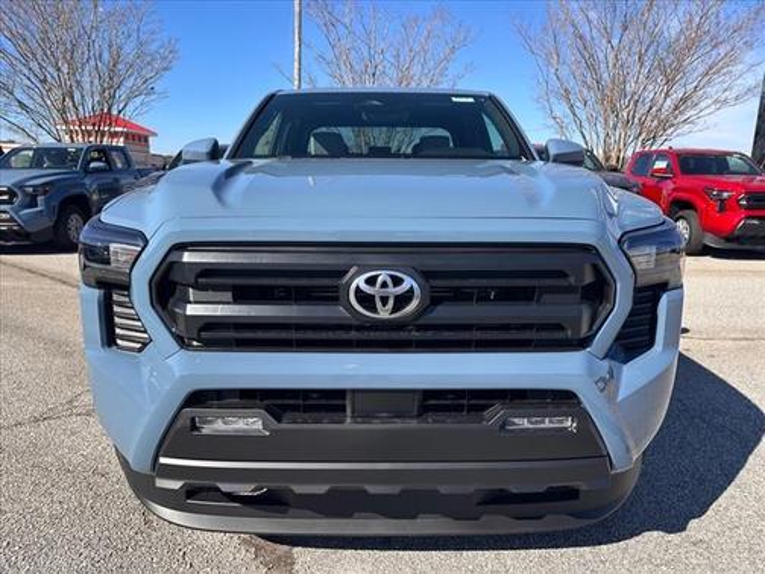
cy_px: 287
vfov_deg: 56.8
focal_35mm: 24
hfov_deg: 71.6
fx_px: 530
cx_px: 382
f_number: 1.78
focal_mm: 6.86
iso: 80
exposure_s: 1/2732
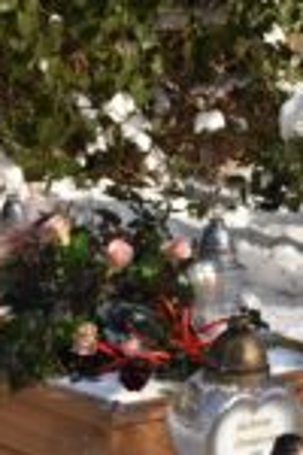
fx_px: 1646
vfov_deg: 15.7
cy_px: 273
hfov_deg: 10.5
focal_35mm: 130
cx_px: 76
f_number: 8
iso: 220
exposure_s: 1/500
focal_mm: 31
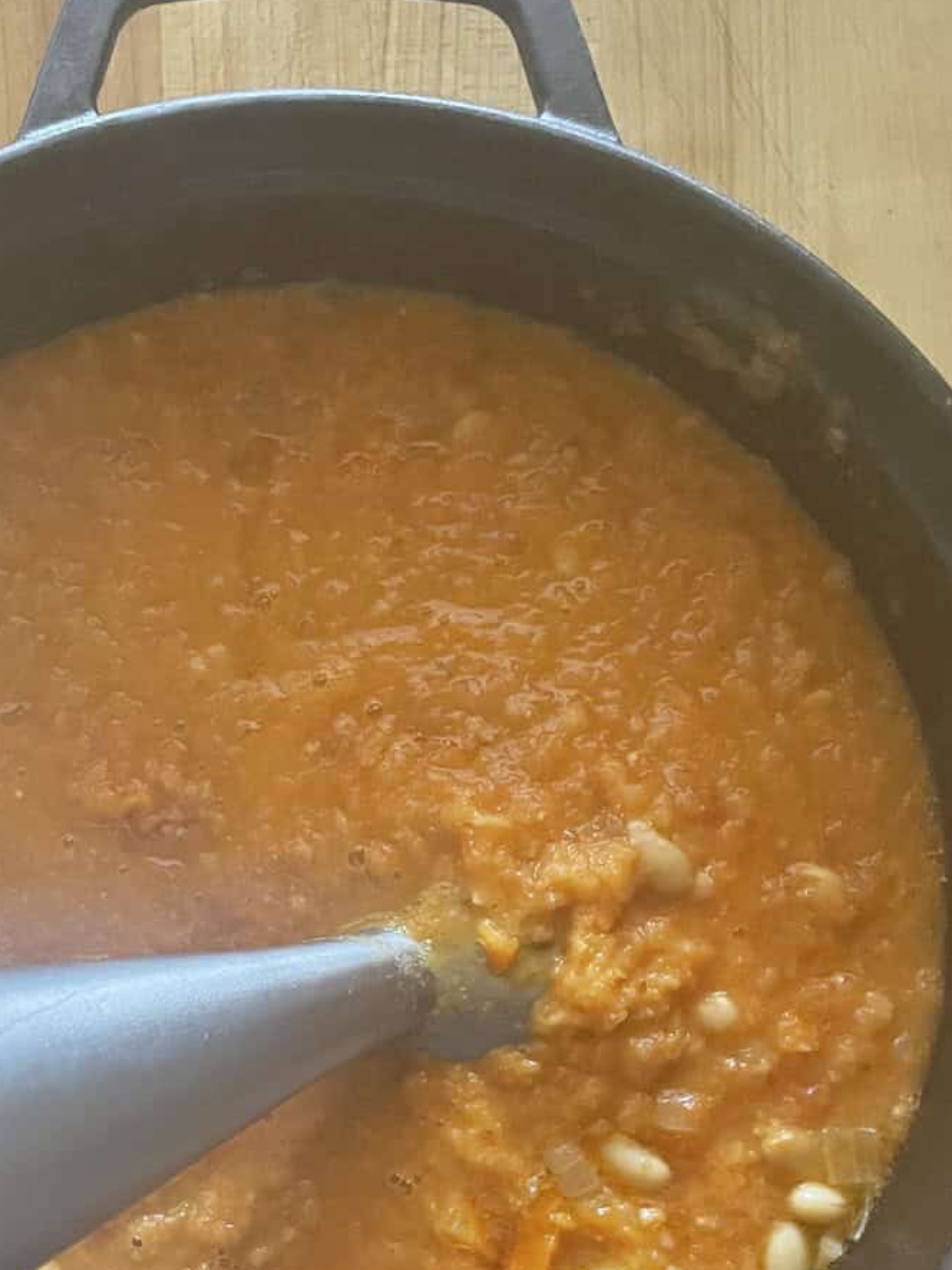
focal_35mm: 47
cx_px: 303
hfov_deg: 30.6
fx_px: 1723
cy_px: 898
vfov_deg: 39.7
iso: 640
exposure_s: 1/40
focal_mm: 4.2
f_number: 1.6
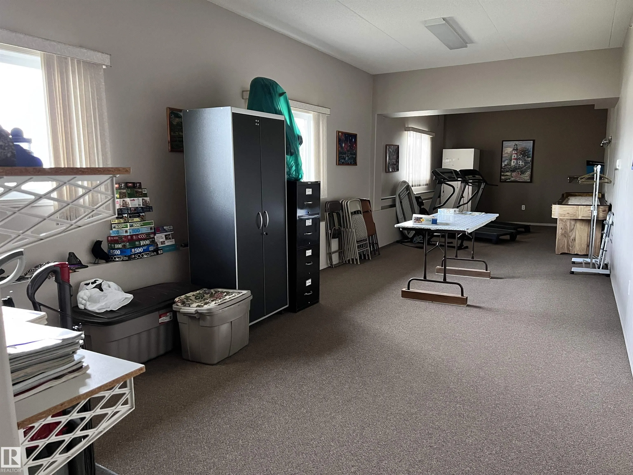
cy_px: 238
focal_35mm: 26
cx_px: 316
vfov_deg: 53.1
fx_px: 475
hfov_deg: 67.3
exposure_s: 1/40
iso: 640
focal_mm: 5.7
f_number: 1.5
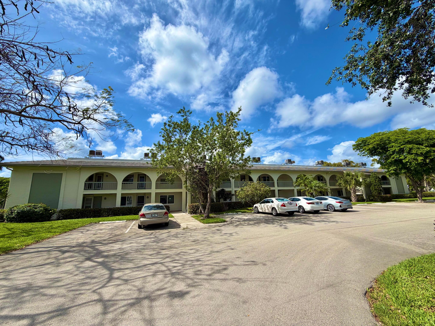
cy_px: 163
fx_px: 176
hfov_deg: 102.1
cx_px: 218
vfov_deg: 85.7
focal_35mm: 14
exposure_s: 1/1189
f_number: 2.2
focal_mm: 2.22
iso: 20
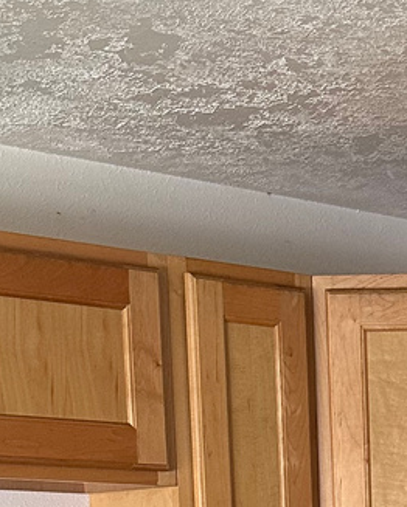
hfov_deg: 13.7
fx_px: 1655
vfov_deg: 15.4
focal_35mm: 110
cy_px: 868
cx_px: 480
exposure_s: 1/60
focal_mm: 6.86
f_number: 1.78
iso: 320
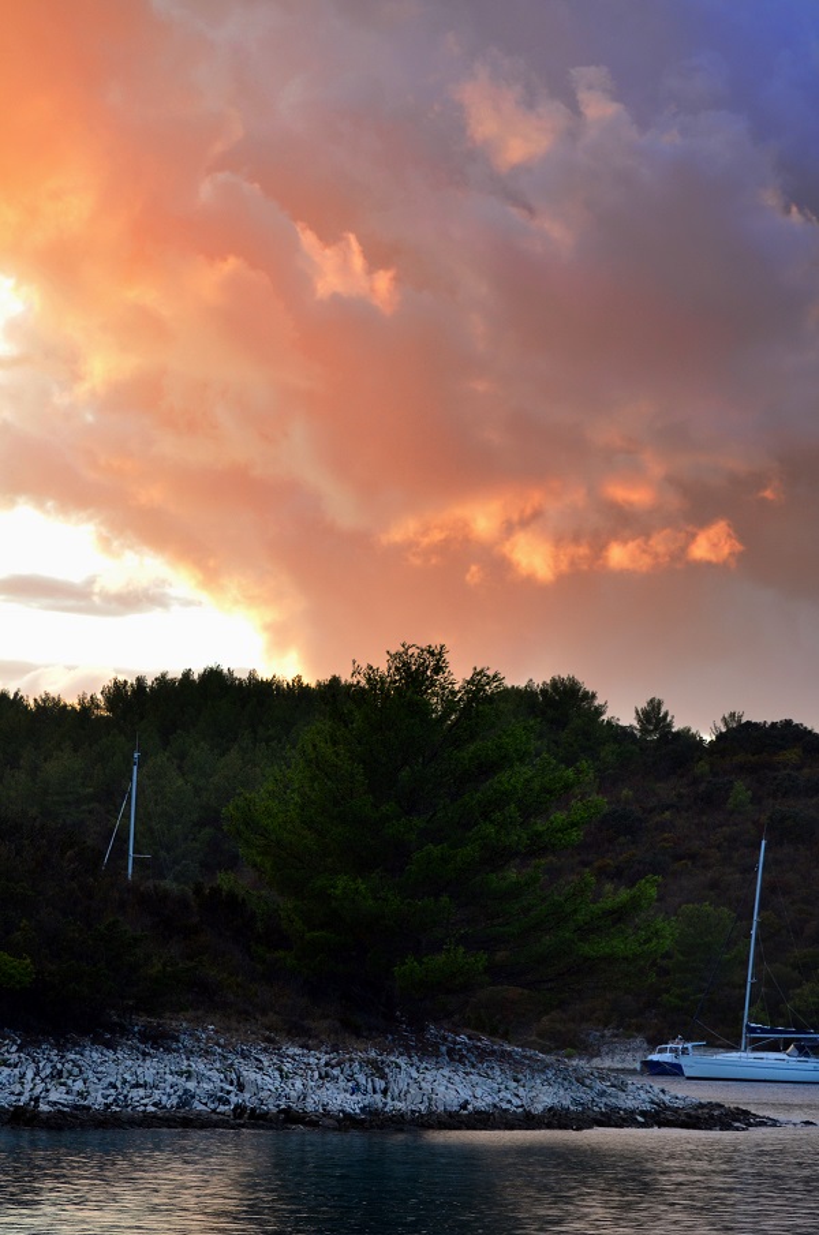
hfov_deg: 13.0
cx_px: 410
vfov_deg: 19.5
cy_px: 618
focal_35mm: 105
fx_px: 3597
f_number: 4.5
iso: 640
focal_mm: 70
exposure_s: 1/250
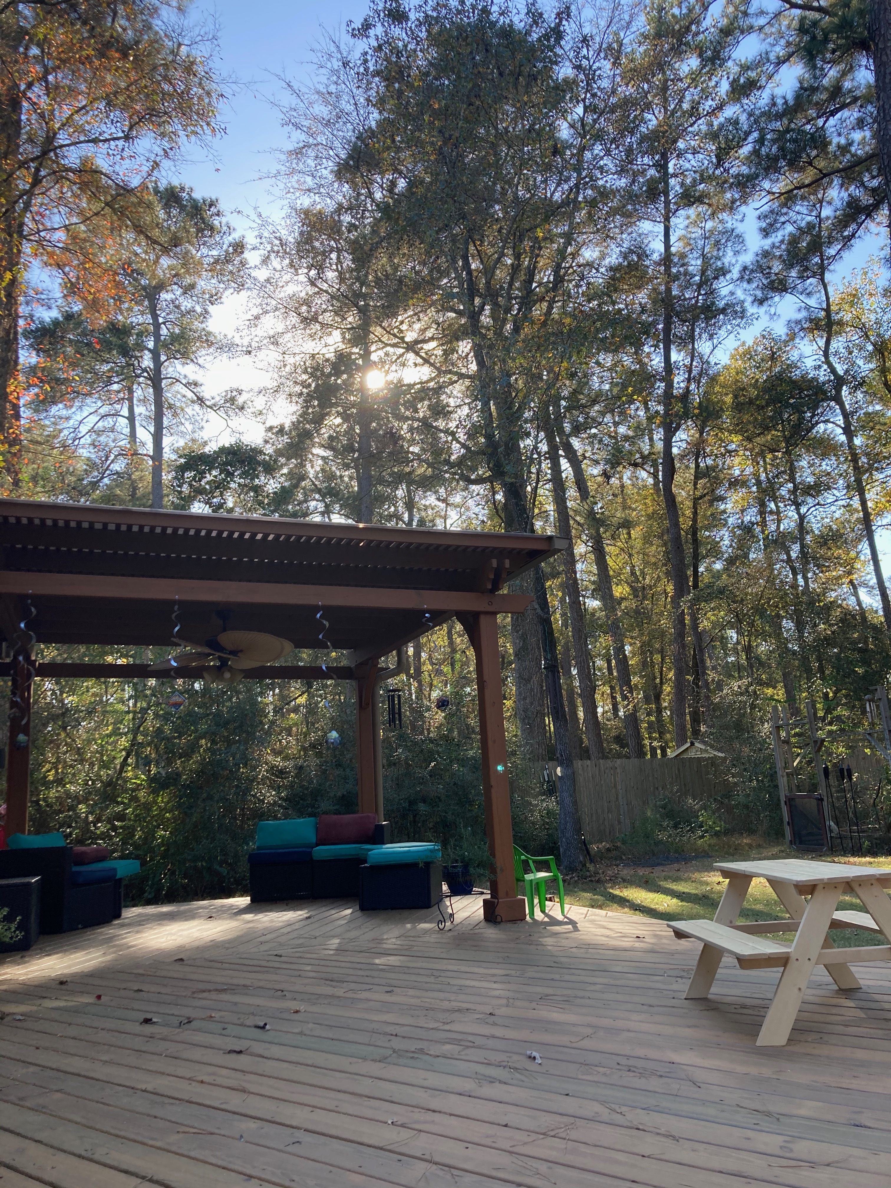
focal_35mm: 28
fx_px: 961
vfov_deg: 63.4
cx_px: 446
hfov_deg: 49.7
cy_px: 594
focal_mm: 3.99
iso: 20
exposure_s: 1/232
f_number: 1.8
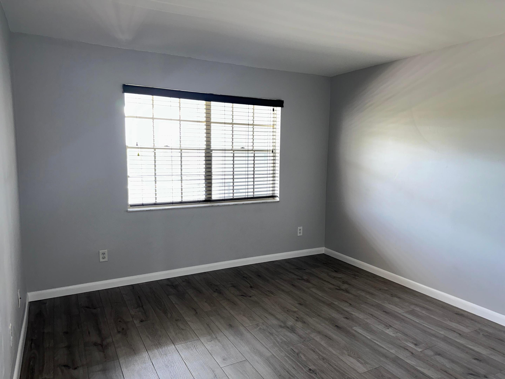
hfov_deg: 71.6
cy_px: 190
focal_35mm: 24
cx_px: 252
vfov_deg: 56.8
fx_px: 350
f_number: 1.78
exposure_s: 1/30
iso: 80
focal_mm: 6.86
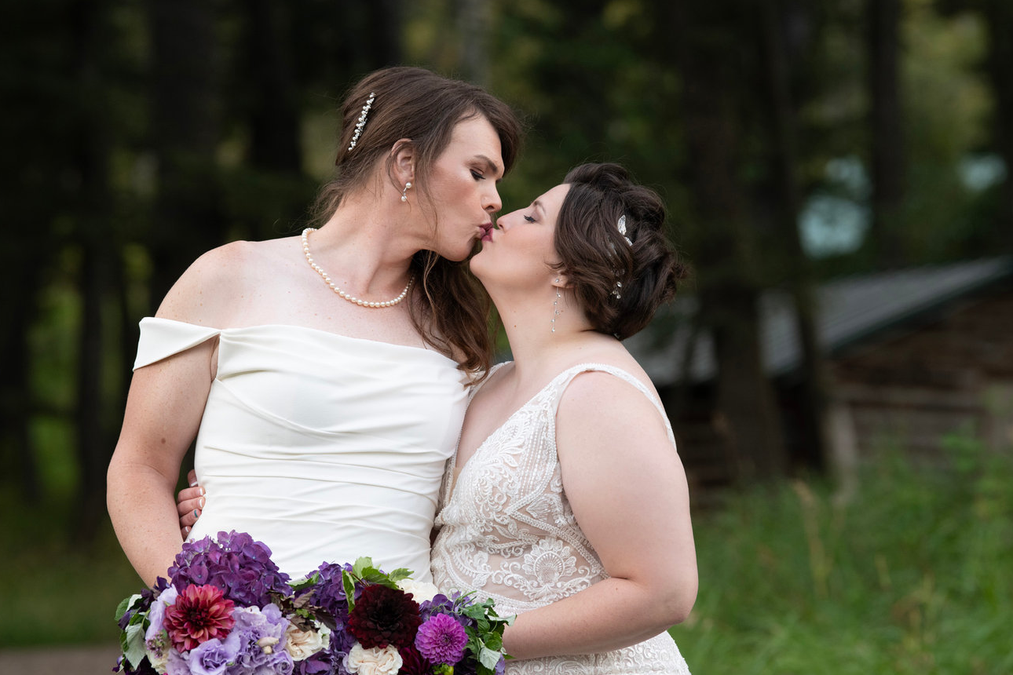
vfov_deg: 8.0
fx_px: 4811
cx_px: 506
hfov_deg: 12.0
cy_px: 338
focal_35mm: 171
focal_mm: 170
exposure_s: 1/400
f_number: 5
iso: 800
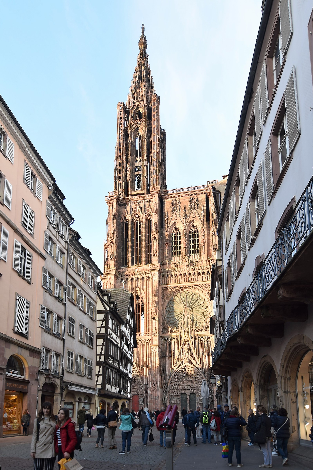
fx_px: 254
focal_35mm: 20
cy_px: 235
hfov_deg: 63.2
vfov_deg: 85.4
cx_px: 156
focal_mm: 13
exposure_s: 1/60
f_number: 4
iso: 100
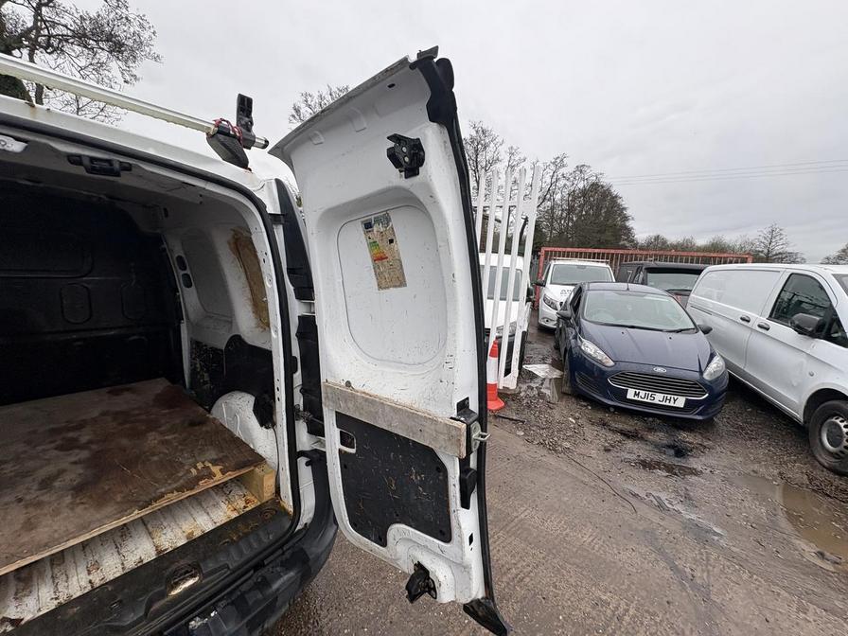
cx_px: 424
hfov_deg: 102.1
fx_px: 343
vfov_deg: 85.7
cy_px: 318
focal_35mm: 14
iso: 40
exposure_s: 1/456
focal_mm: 2.22
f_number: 2.2
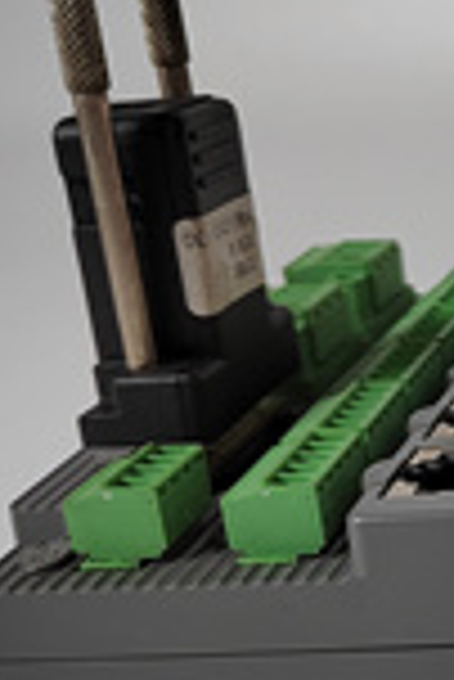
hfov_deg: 14.1
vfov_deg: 25.6
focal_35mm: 79
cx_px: 944
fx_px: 1491
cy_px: 408
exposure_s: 1/100
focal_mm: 5.52
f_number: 1.9
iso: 294
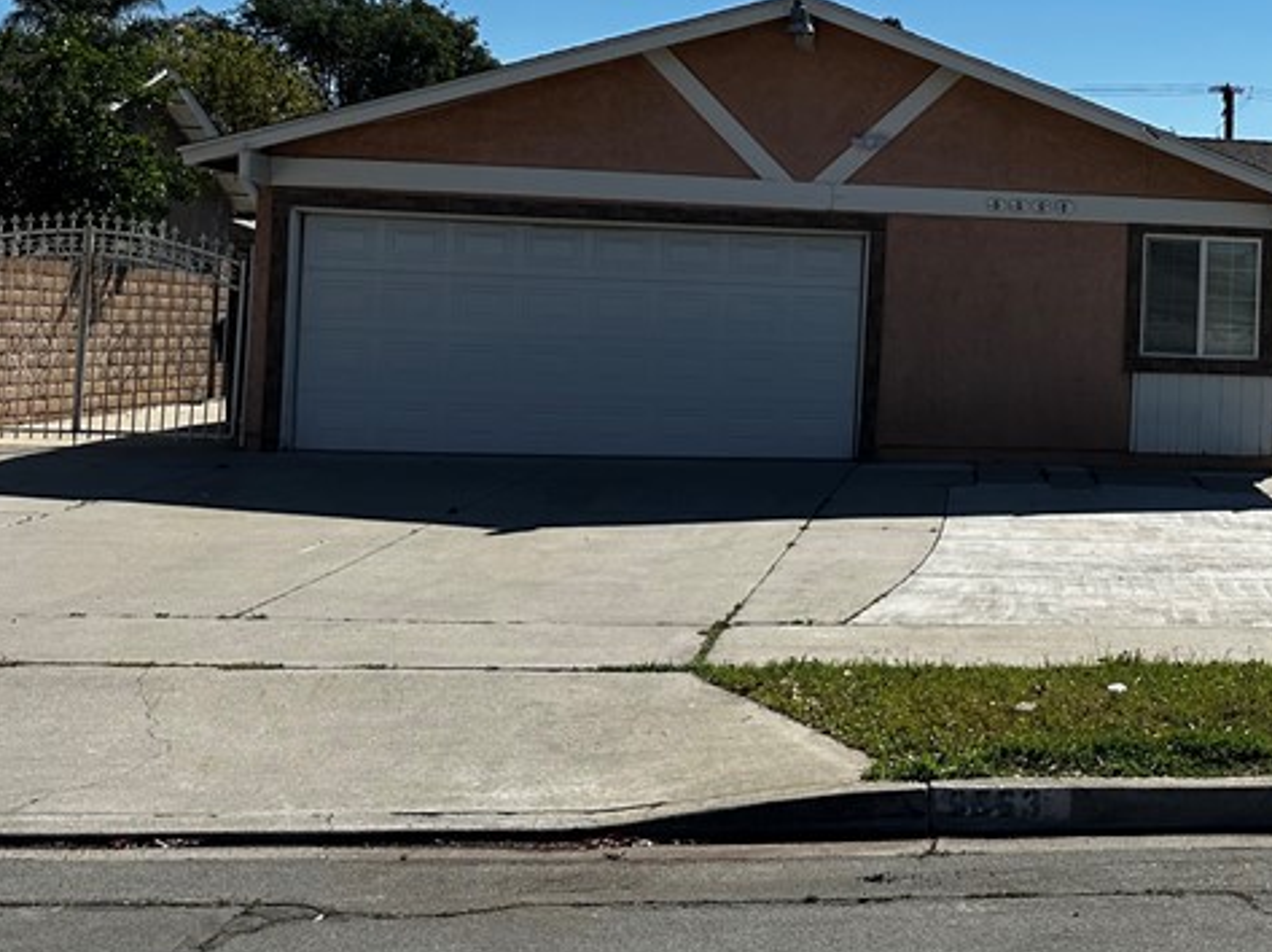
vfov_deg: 27.8
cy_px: 296
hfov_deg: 33.3
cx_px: 1310
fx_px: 1909
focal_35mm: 52
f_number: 1.78
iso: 80
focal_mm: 6.86
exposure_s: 1/7576
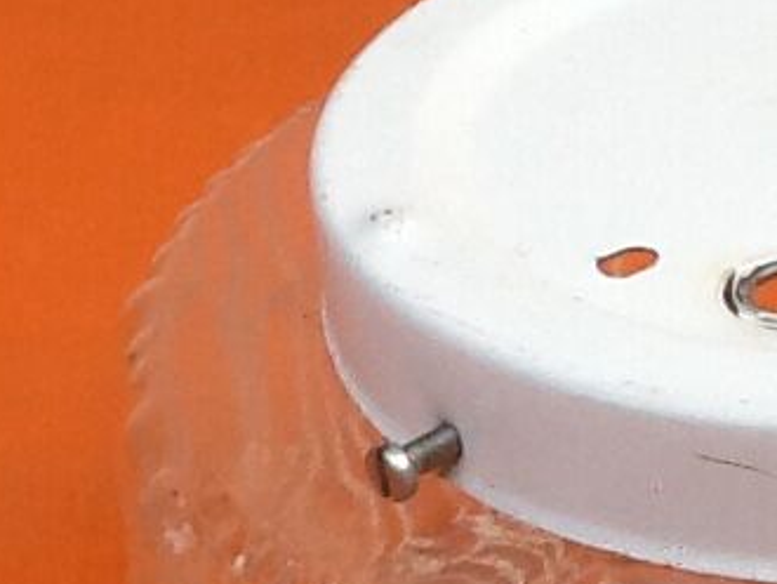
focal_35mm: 128
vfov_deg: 11.5
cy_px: 563
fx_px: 2875
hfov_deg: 14.9
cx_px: 909
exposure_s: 1/120
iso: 50
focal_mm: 2.03
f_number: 2.4
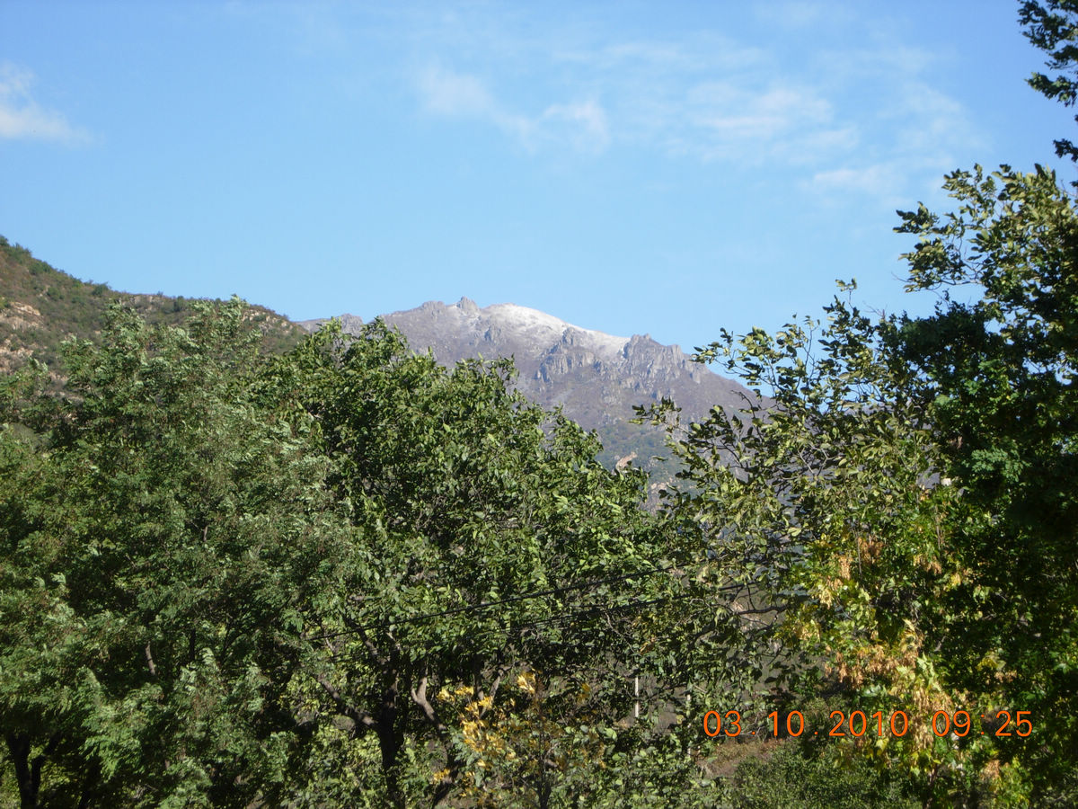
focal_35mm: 126
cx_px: 539
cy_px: 404
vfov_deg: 11.8
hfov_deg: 15.6
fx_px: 3924
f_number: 5.3
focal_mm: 26.3
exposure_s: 1/256
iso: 50
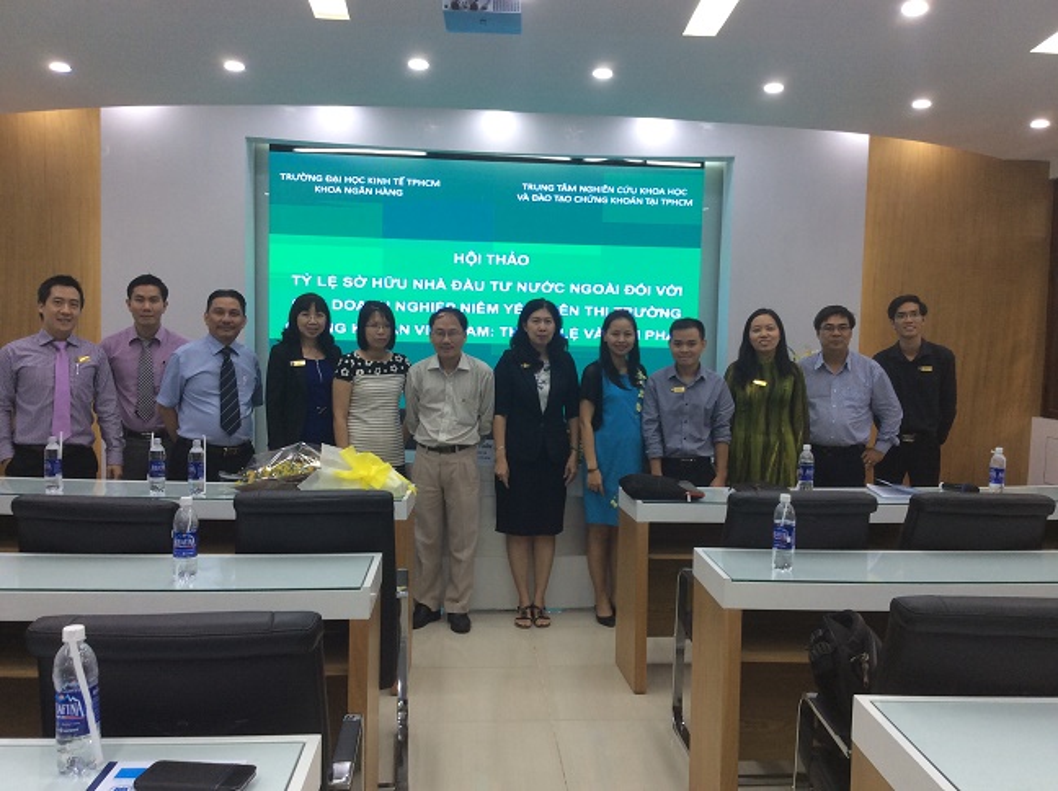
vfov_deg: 44.1
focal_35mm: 32
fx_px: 977
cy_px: 396
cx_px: 529
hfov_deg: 56.9
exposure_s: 1/24
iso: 32
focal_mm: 3.3
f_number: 2.4
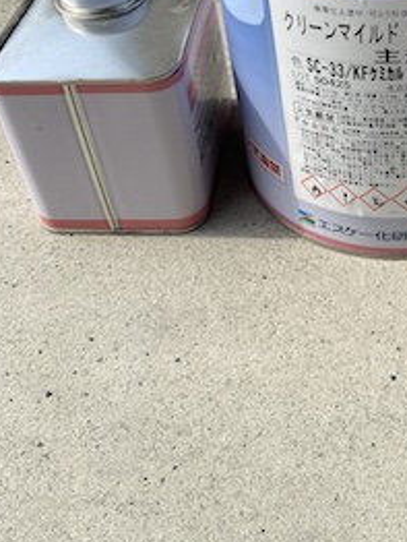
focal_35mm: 45
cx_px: 324
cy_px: 130
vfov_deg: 40.7
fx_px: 704
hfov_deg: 31.4
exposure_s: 1/1206
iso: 32
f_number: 1.8
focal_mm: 4.25
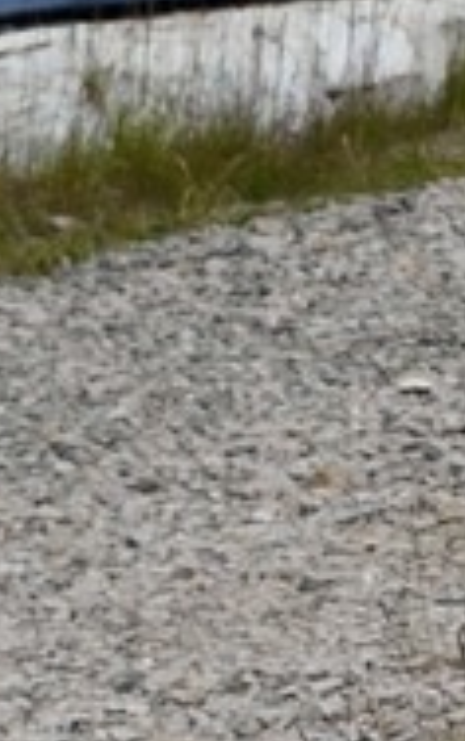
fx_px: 7884
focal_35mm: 390
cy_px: -970
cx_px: 2144
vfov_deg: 5.2
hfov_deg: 3.2
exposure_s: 1/250
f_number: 9
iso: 400
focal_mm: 45
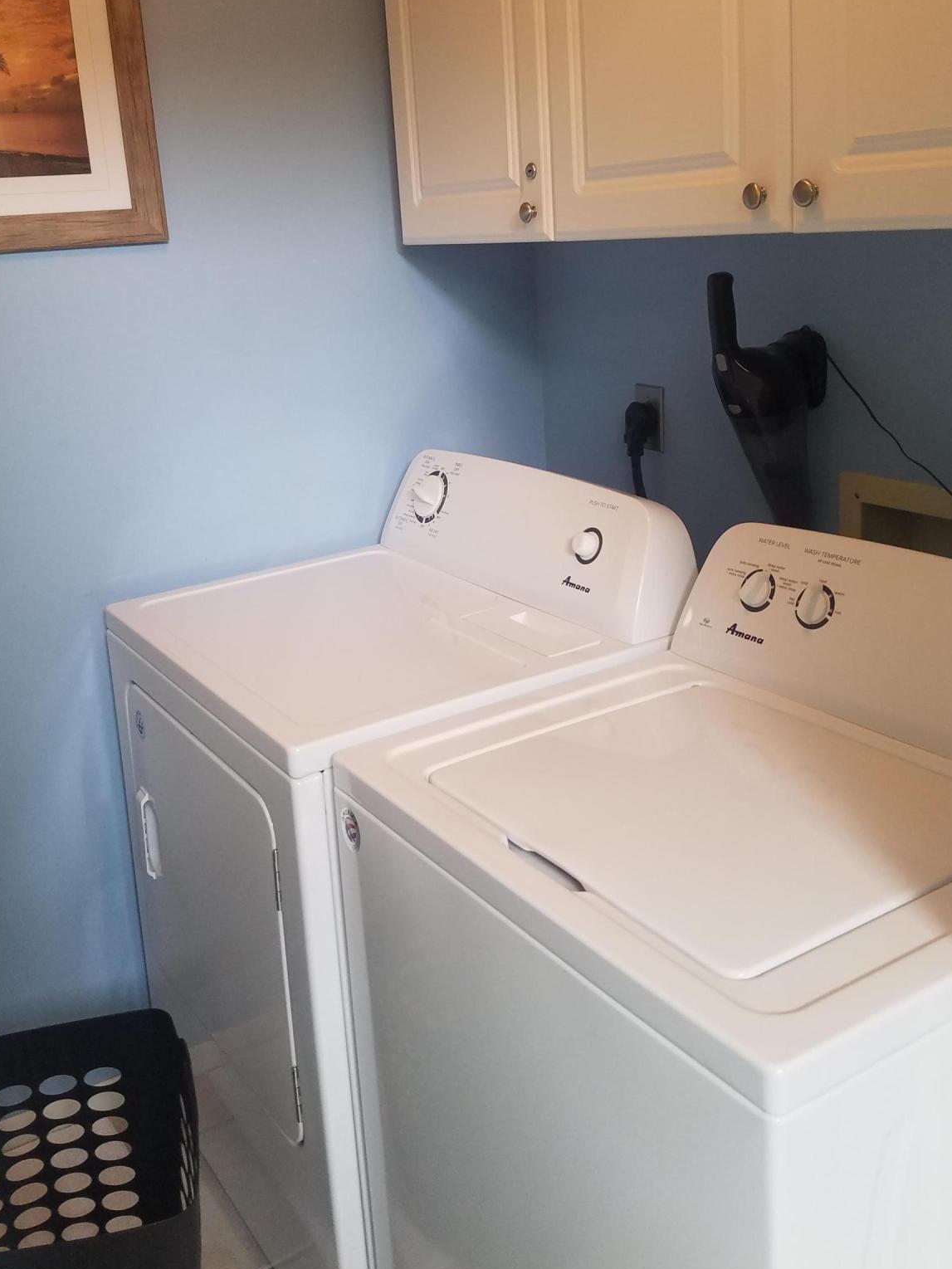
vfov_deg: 53.5
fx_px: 1247
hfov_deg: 41.8
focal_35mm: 34
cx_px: 457
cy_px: 490
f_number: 1.7
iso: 125
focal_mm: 4.2
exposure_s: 1/60
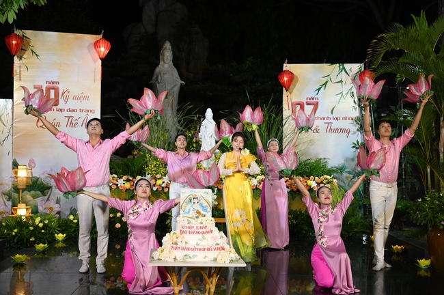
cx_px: 222
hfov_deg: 44.5
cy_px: 148
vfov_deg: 30.5
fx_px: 542
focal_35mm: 44
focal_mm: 44
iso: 3200
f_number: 4
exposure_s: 1/250
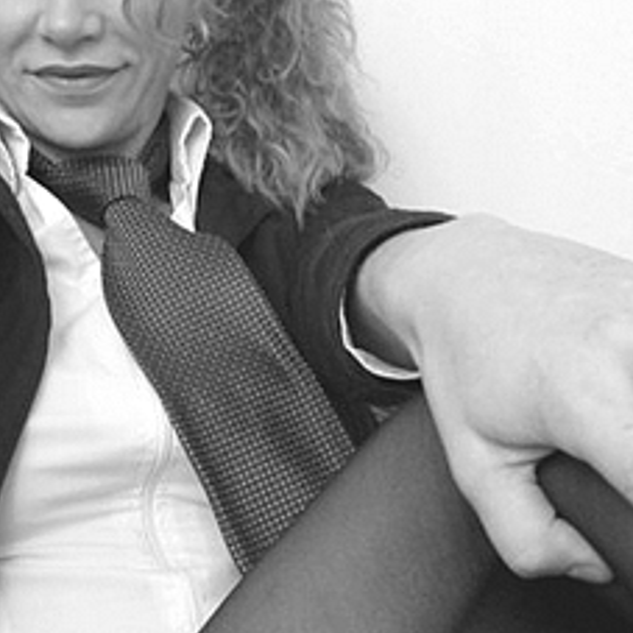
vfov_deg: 24.5
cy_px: 191
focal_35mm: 70
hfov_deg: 24.7
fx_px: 1448
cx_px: 312
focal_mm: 6
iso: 200
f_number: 2.8
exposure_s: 1/20
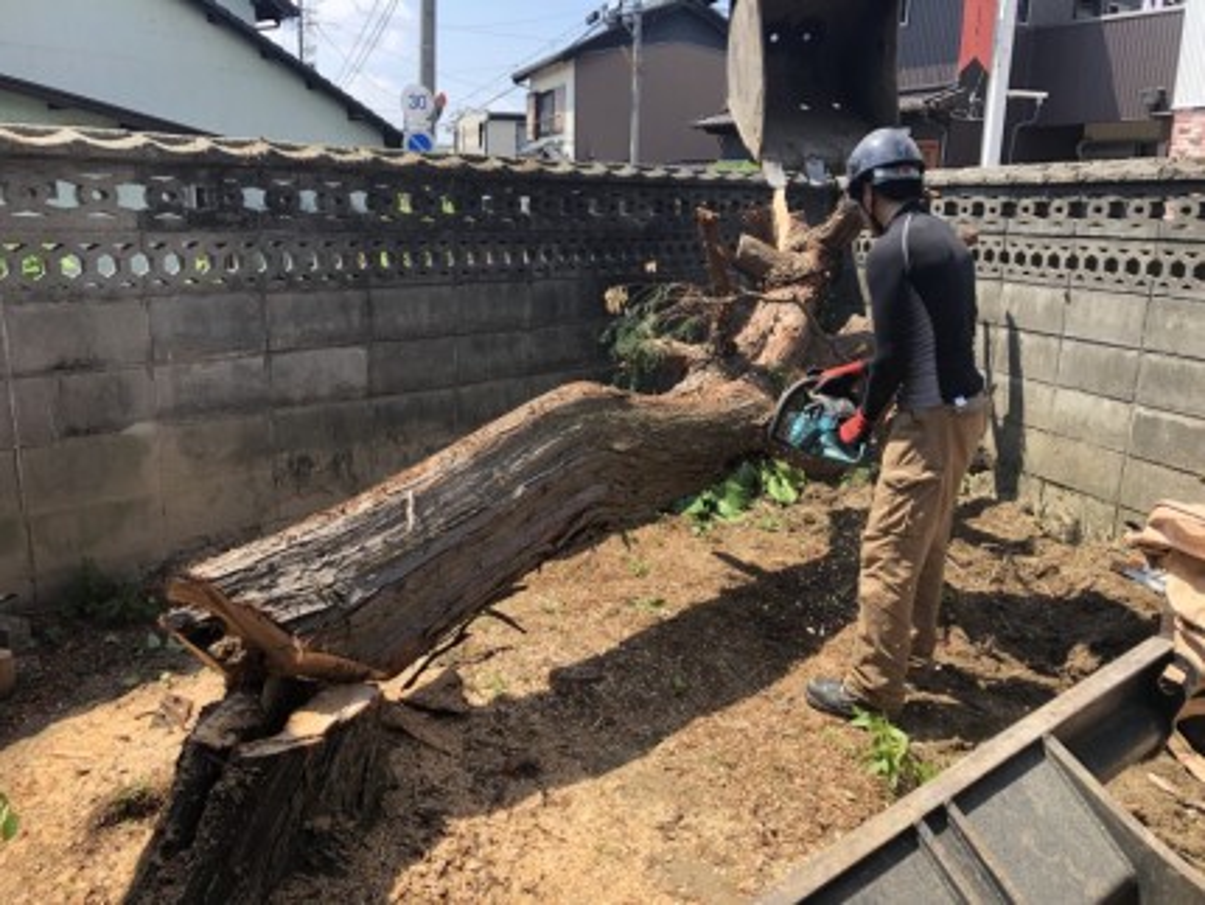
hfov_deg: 63.4
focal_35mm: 28
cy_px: 452
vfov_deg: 49.8
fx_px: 975
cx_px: 602
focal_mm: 3.99
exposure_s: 1/623
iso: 20
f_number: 1.8
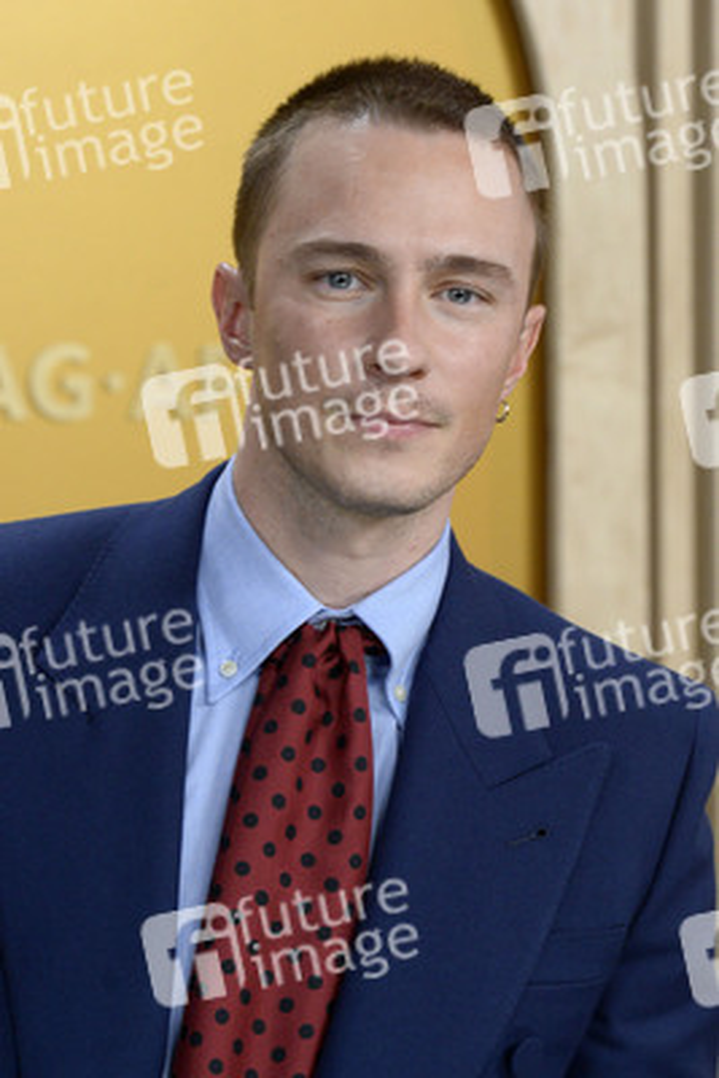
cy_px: 539
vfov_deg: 14.6
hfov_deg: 9.8
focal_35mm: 140
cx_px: 360
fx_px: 4190
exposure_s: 1/250
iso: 2500
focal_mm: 140
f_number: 6.3
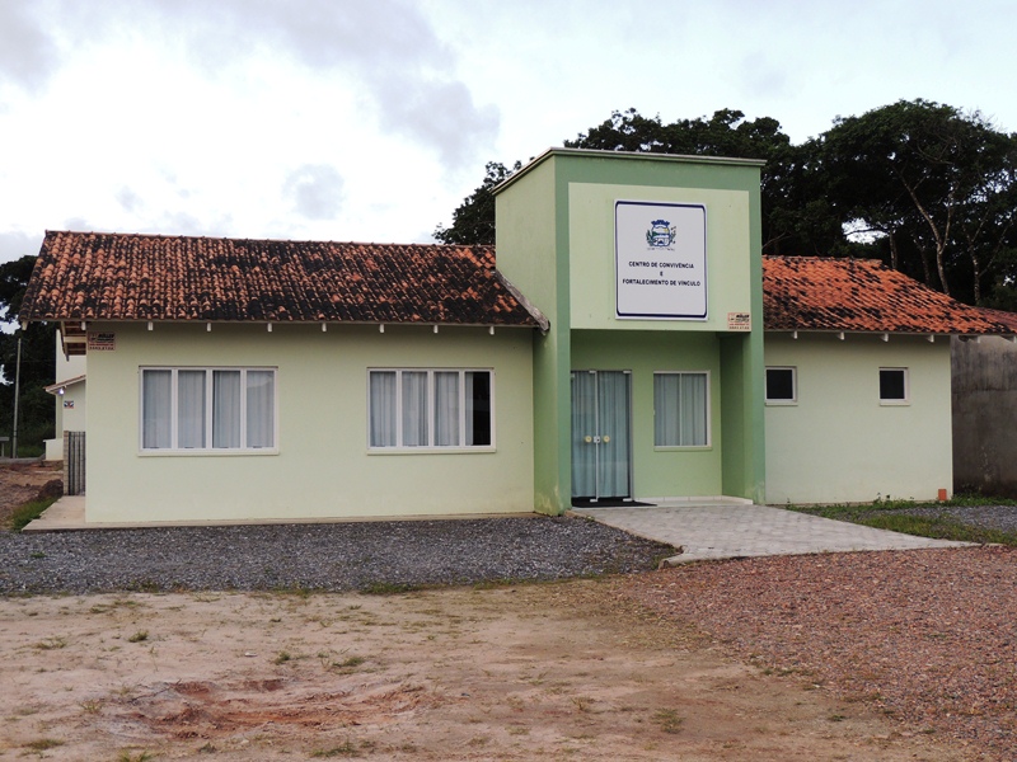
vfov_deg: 33.6
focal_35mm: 43
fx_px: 1263
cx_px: 508
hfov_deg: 43.9
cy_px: 381
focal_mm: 7.6
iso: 110
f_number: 3.4
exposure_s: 1/50
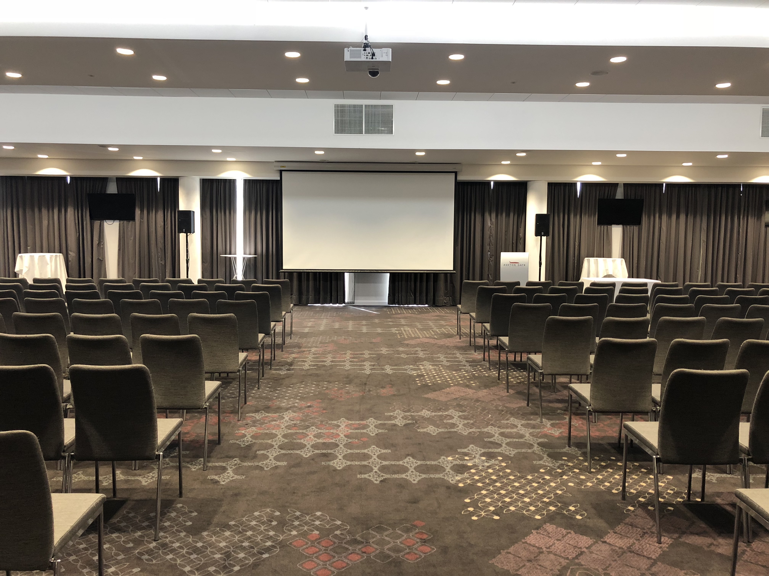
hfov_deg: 63.4
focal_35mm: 28
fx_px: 622
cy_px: 288
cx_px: 384
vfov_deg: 49.7
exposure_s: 1/15
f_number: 1.8
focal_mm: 3.99
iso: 50
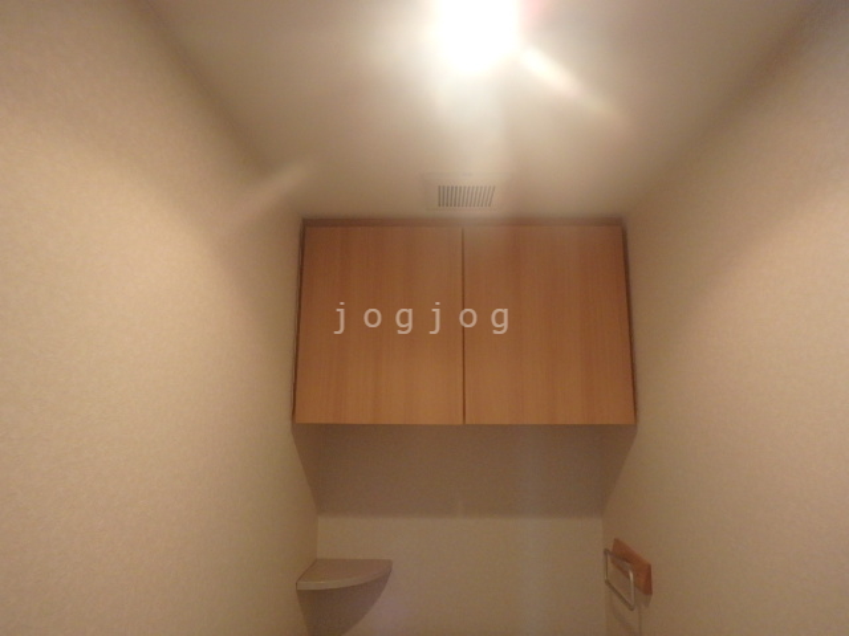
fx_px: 515
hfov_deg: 79.0
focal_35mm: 21
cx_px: 424
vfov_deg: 63.4
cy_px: 318
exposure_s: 1/30
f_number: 3.5
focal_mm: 3.7
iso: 320
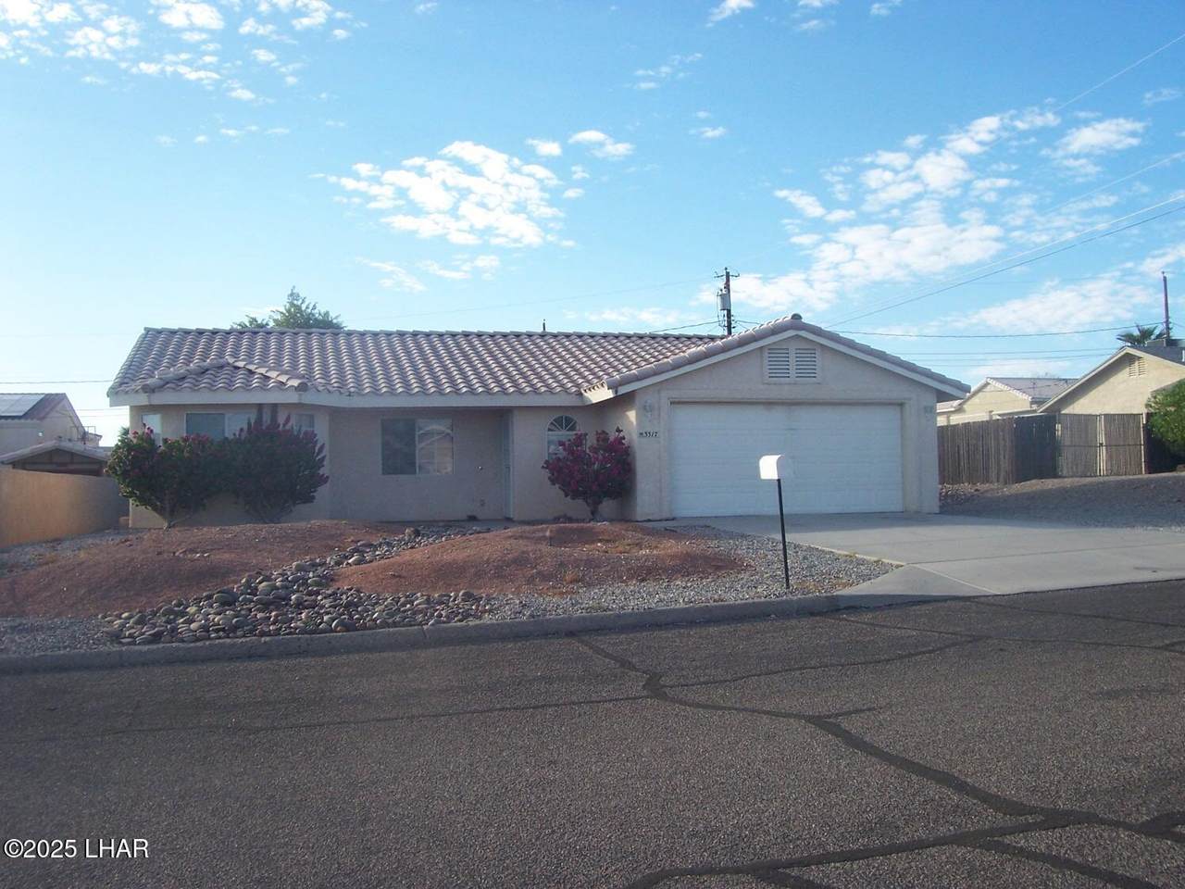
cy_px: 444
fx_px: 1164
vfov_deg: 41.8
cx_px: 592
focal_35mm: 34
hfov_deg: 54.0
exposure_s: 1/250
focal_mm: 5.6
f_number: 5.6
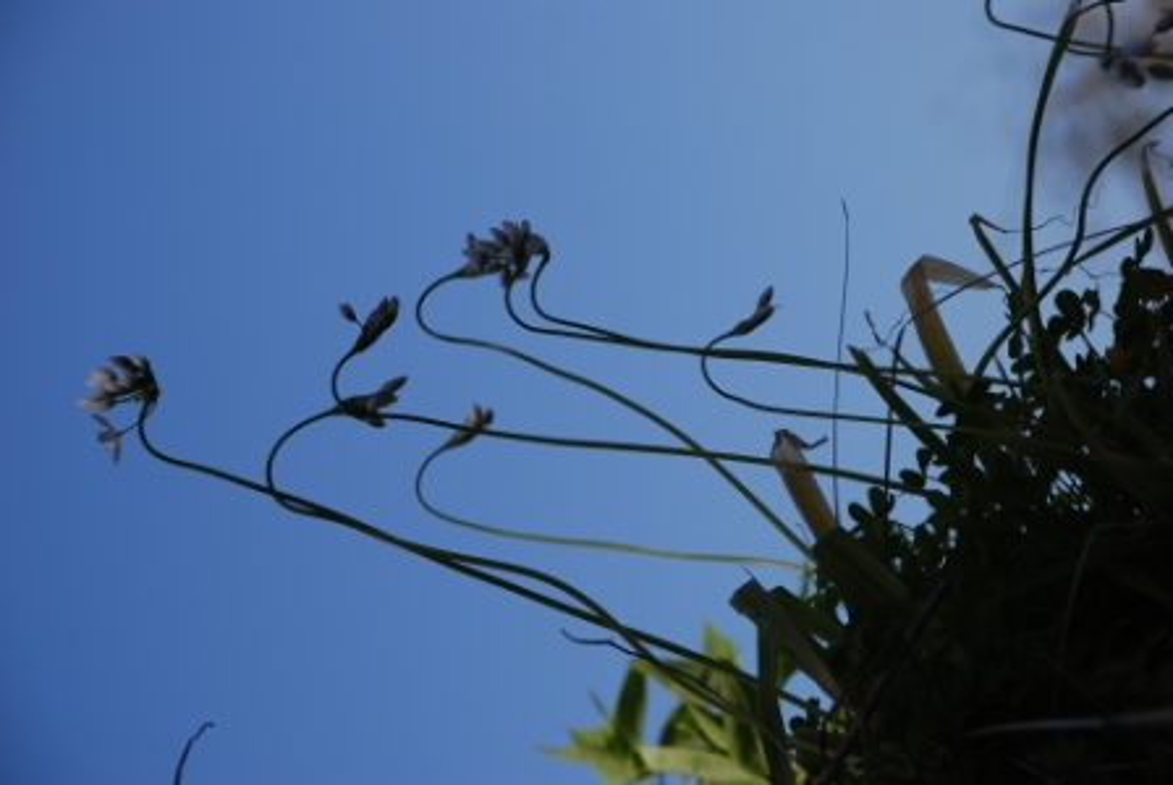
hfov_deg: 16.1
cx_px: 586
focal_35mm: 128
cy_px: 392
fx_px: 4160
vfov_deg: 10.8
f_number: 5.6
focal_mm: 85
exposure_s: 1/500
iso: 100
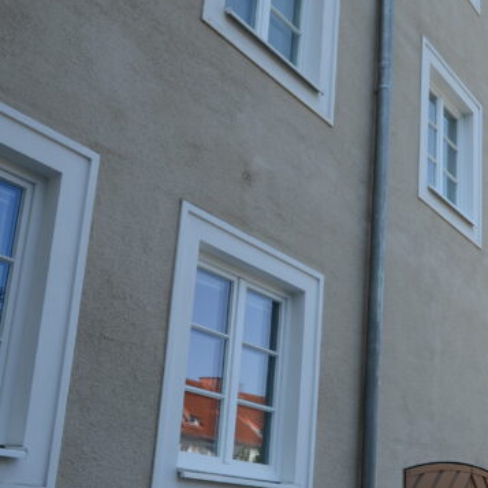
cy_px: 335
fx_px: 767
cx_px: 396
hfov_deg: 34.2
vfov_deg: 34.9
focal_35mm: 48
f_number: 6.3
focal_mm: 15
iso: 100
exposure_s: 1/160
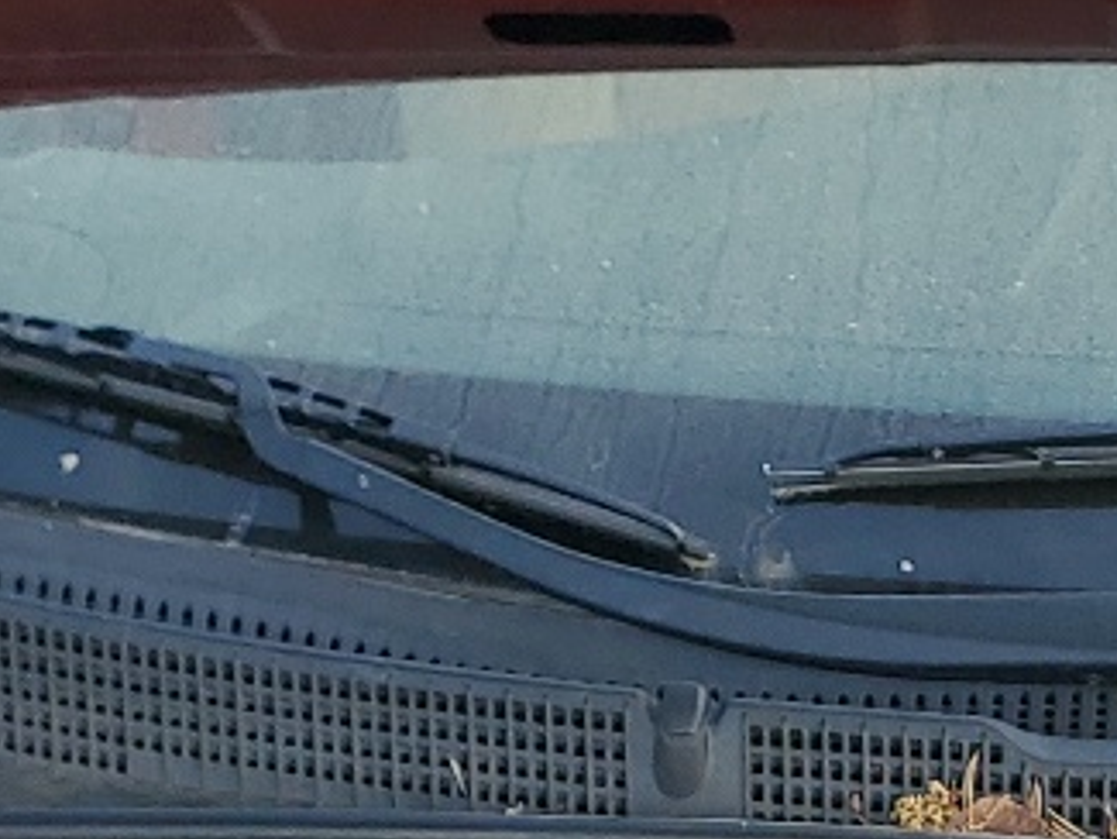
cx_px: 1244
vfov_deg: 10.1
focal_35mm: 128
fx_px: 4132
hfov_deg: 15.0
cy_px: 2001
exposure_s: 1/769
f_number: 1.5
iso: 50
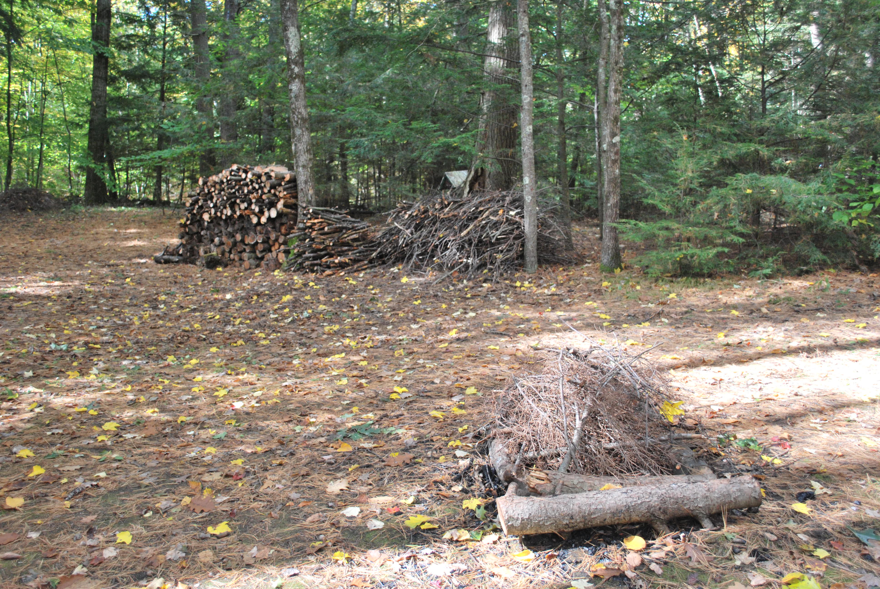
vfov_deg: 40.1
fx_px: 808
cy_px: 294
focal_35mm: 33
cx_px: 440
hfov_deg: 57.2
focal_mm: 22
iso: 400
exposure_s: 1/125
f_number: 4
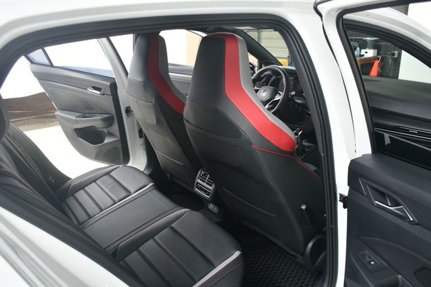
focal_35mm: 30
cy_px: 144
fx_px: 359
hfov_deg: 62.0
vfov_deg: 43.6
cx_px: 216
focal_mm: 20
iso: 100
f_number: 5.6
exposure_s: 1/160
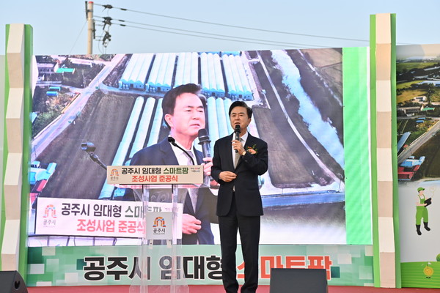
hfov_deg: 28.8
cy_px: 146
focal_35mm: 70
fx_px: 855
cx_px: 220
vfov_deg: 19.5
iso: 100
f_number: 4
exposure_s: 1/200
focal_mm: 70
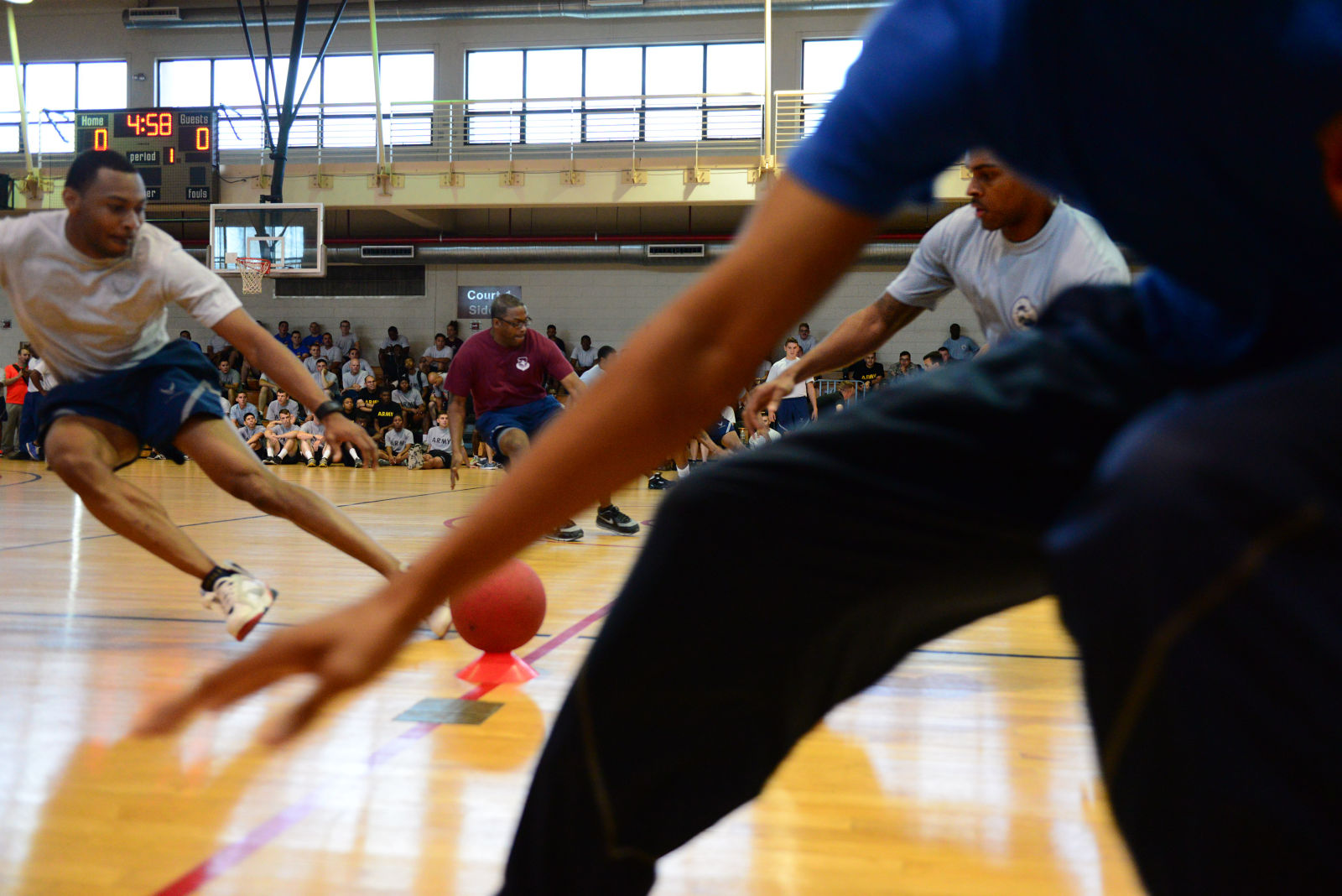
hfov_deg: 58.7
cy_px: 448
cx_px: 671
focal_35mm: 32
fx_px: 1193
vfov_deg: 41.1
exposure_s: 1/500
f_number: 2.8
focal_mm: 32
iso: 4000
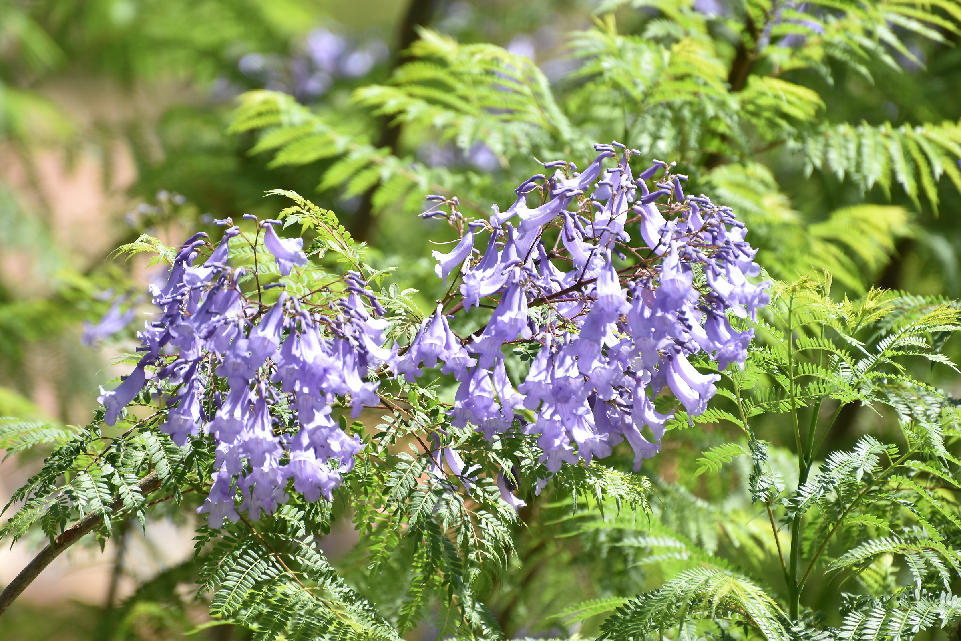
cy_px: 320
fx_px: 12012
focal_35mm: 450
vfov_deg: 3.1
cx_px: 480
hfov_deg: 4.6
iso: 200
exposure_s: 1/400
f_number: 5.6
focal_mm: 300
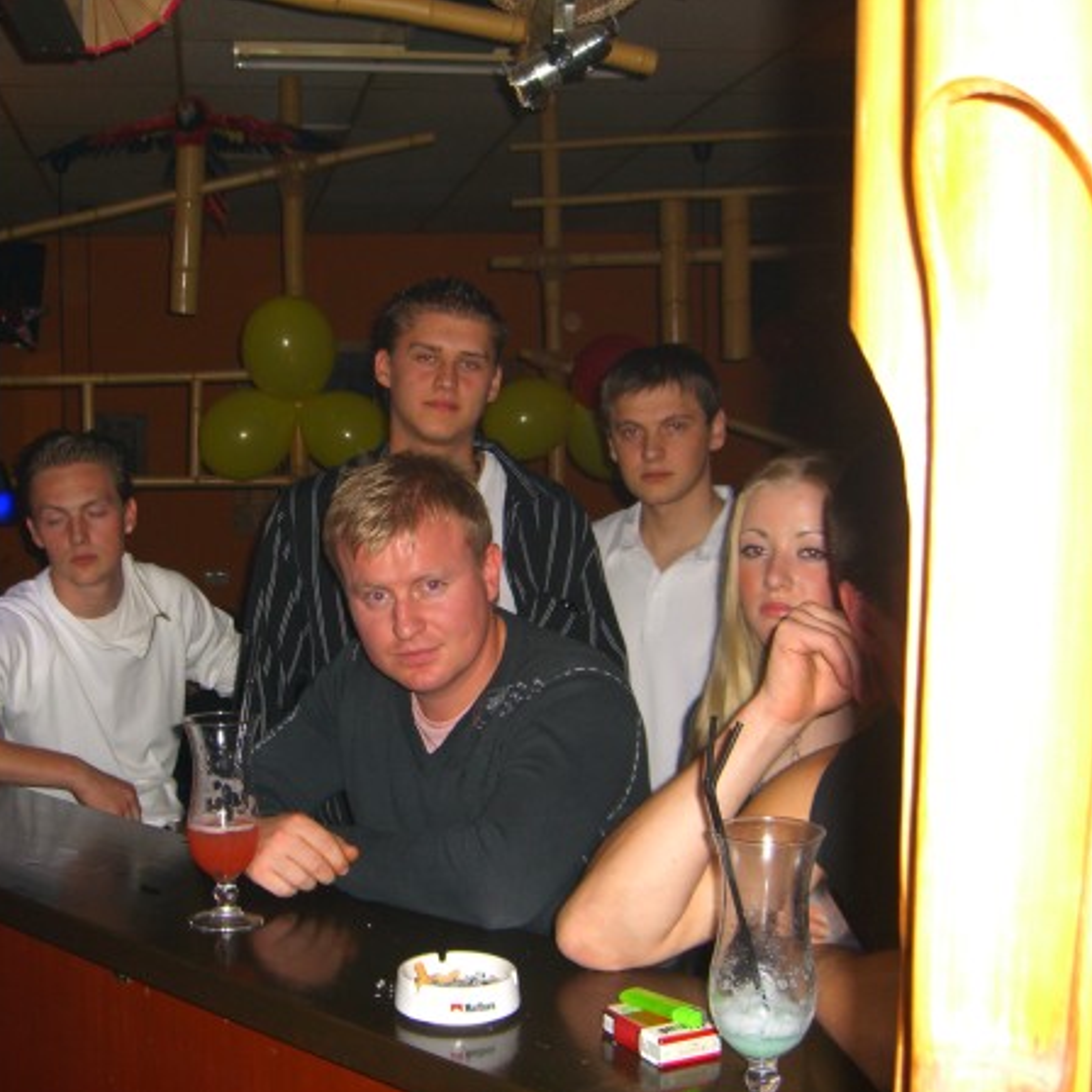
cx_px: 400
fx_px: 1606
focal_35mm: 45
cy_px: 546
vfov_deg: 37.6
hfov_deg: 37.3
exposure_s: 1/60
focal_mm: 7.9
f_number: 2.8
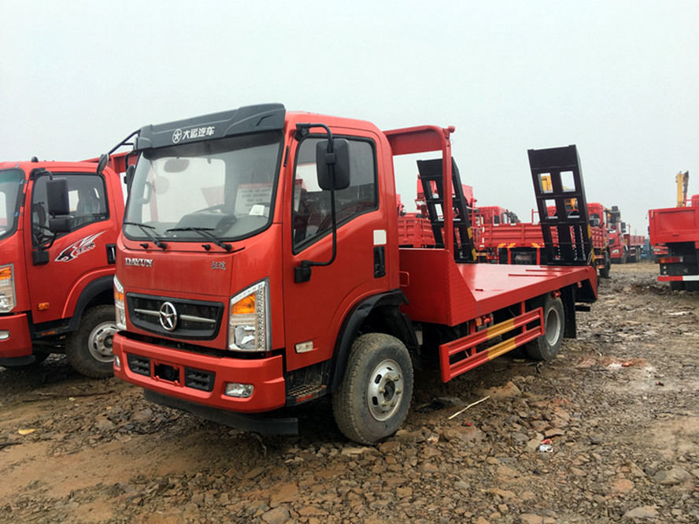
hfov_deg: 61.7
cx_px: 350
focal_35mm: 29
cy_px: 262
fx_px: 585
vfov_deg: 48.2
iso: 25
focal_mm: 4.15
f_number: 2.2
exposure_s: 1/100
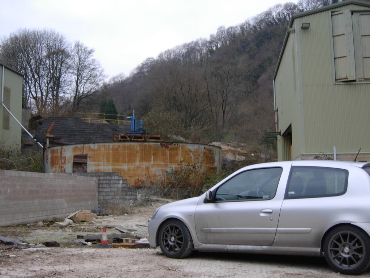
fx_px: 513
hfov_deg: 39.7
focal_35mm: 48
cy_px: 139
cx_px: 185
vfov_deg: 30.3
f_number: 3.1
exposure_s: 1/8.2
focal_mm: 10.1
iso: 50
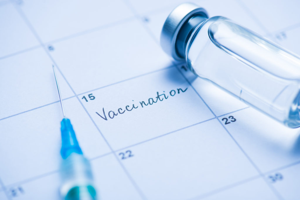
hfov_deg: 19.4
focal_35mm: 105
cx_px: 150
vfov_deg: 13.1
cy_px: 100
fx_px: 875
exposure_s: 1/125
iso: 100
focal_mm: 105
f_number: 9
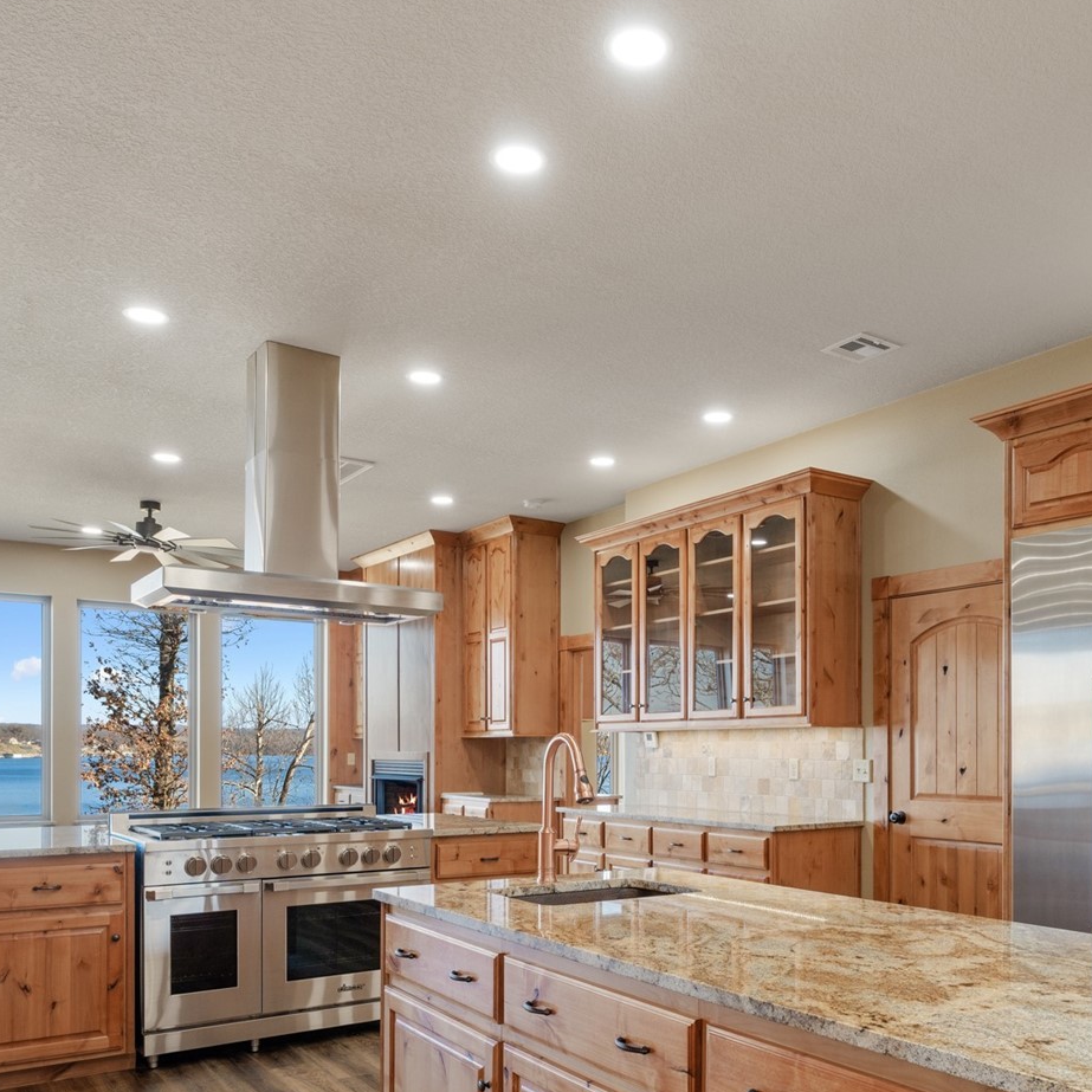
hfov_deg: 53.7
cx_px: 645
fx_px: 1071
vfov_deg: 53.0
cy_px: 728
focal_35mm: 30
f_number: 9
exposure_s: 1/6
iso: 250
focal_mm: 16
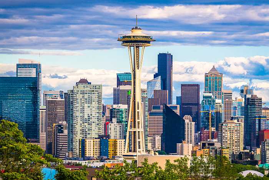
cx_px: 134
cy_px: 90
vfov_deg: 8.9
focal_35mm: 155
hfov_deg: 13.2
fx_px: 1158
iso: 125
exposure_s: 1/320
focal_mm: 155
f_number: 8
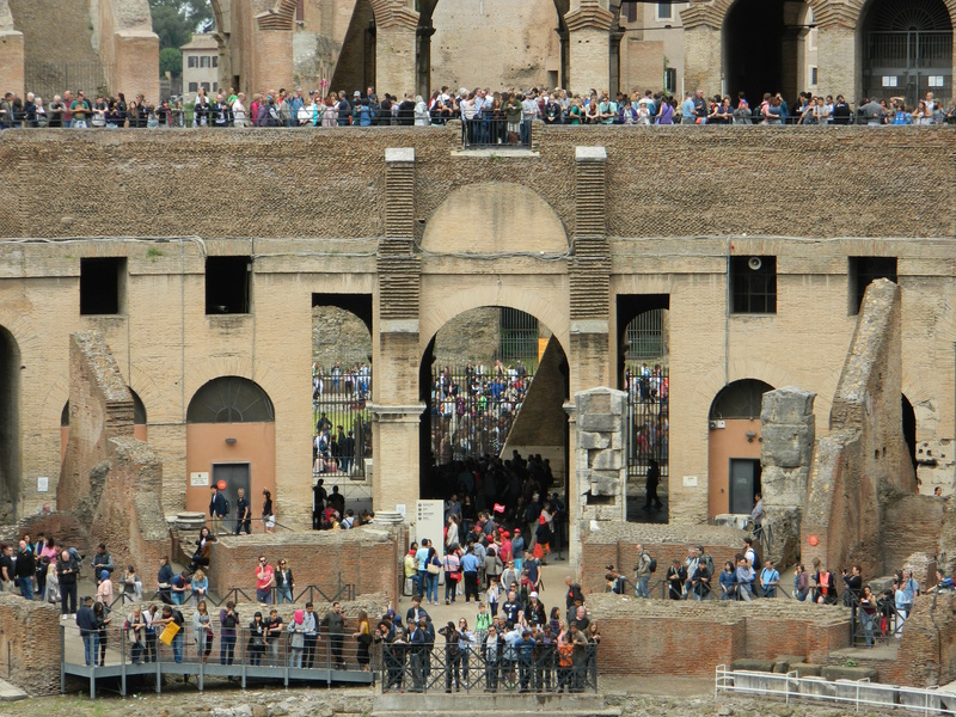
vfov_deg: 9.9
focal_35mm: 150
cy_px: 358
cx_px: 478
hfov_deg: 13.2
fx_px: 4143
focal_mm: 27
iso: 80
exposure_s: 1/160
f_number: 4.9
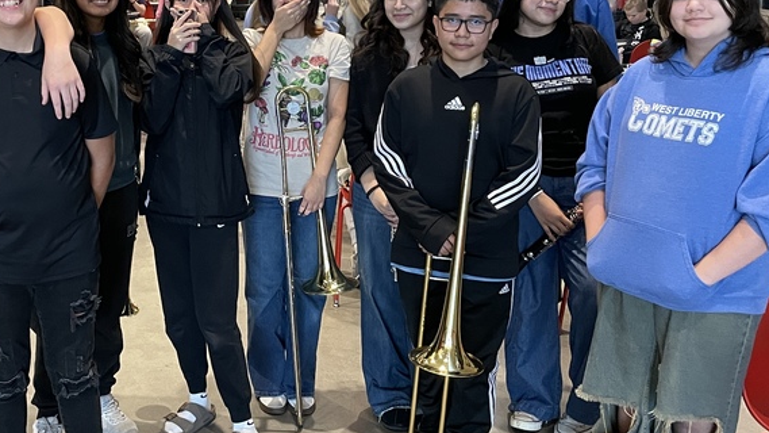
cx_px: 196
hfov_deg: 39.5
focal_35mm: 51
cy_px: 122
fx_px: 1040
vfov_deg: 23.3
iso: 400
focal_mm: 4.2
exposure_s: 1/60
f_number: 1.6
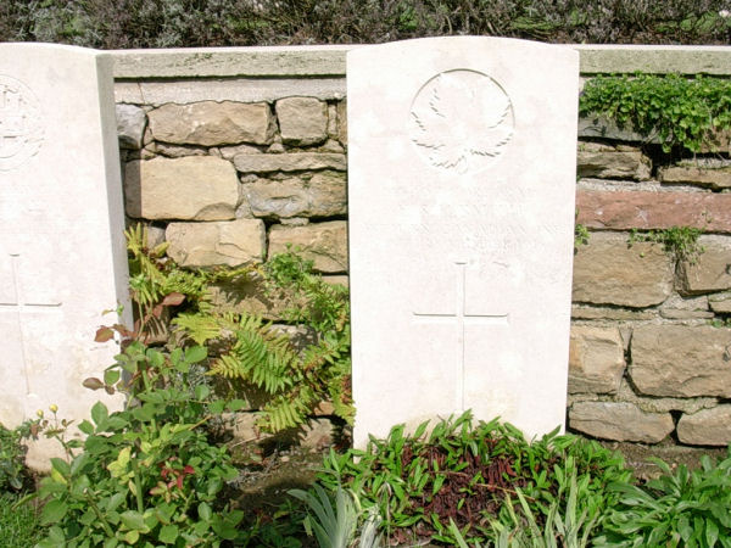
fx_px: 950
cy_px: 274
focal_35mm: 45
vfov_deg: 32.2
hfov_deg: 42.1
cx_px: 366
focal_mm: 6.7
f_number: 5.8
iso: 70
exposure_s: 1/443
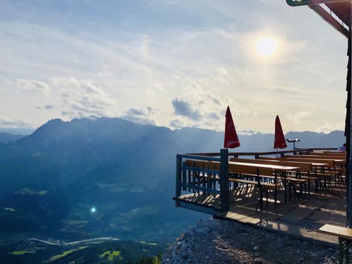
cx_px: 176
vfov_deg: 49.7
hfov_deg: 63.5
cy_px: 132
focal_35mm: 28
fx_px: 285
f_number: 1.8
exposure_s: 1/9804
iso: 25
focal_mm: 4
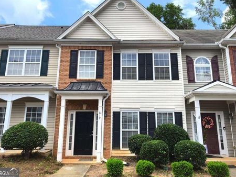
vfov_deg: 46.8
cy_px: 79
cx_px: 121
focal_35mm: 30
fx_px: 205
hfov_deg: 59.9
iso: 50
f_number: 2
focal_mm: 8.5
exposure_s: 1/1241
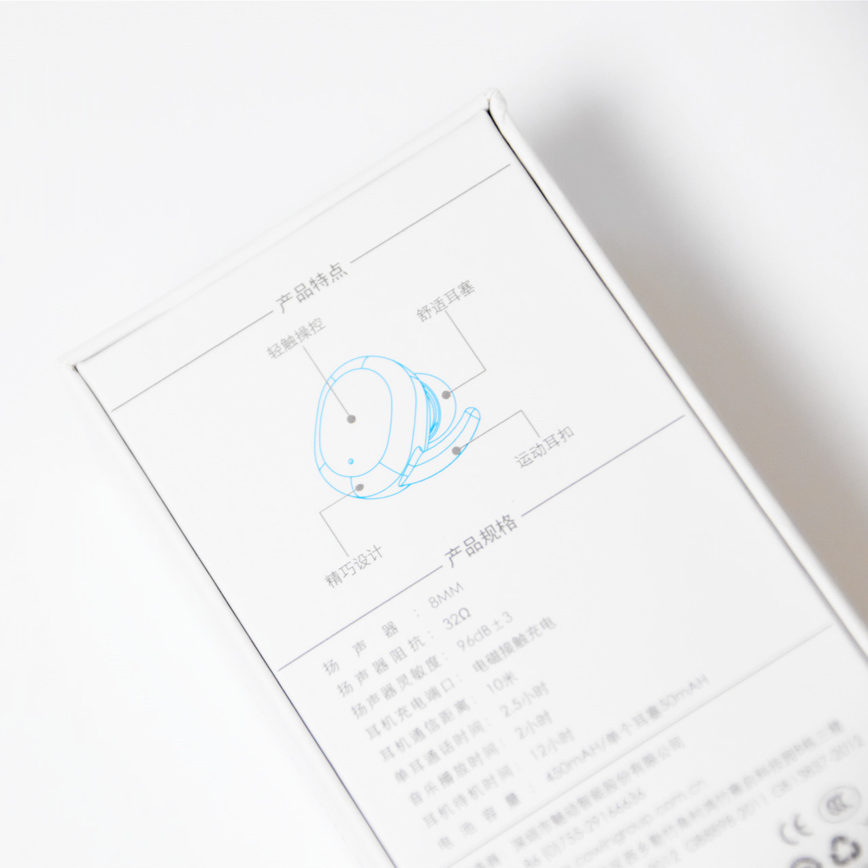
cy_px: 435
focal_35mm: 165
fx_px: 4681
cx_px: 294
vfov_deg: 10.6
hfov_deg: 10.6
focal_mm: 86
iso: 4000
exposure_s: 1/80
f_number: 5.3
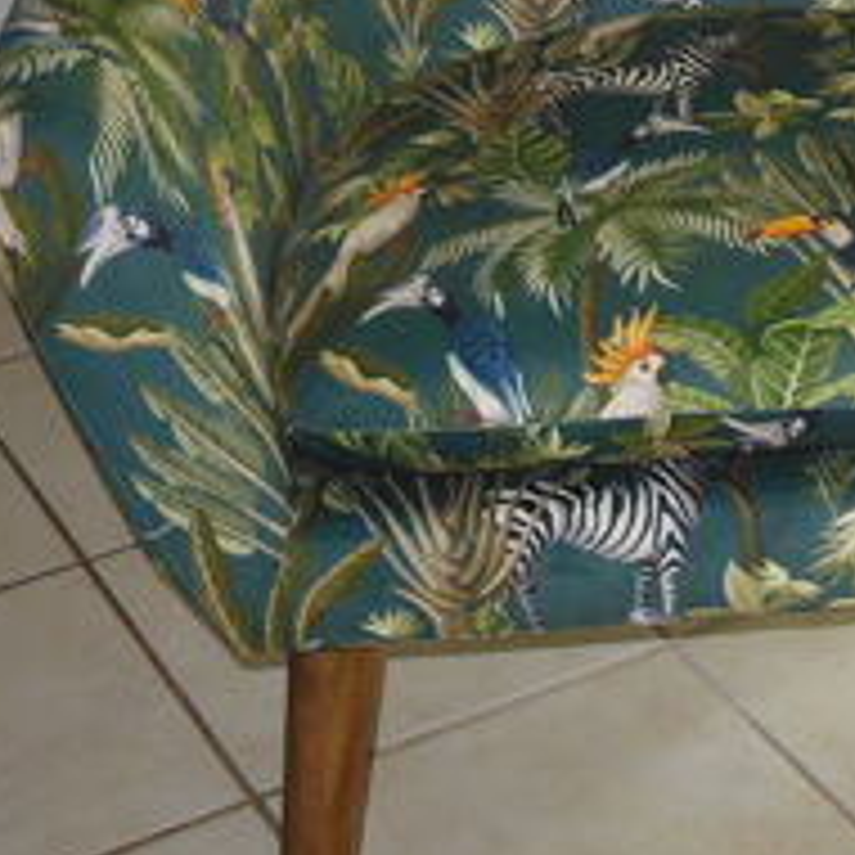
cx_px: 621
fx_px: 2683
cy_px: 104
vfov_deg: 17.9
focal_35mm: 96
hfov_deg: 18.0
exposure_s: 1/30
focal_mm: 7.7
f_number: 3.8
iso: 250
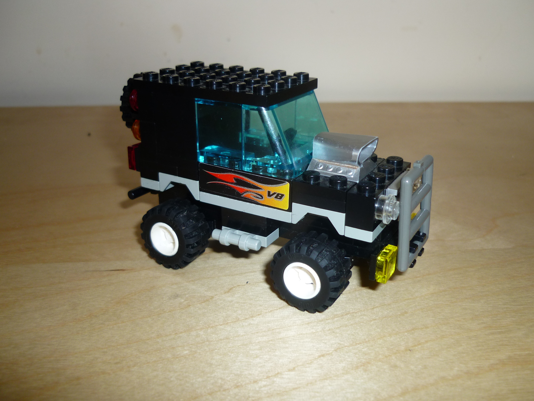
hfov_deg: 54.0
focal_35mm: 34
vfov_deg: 41.8
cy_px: 196
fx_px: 524
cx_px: 270
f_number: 2.8
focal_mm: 5.5
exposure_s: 1/30
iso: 100
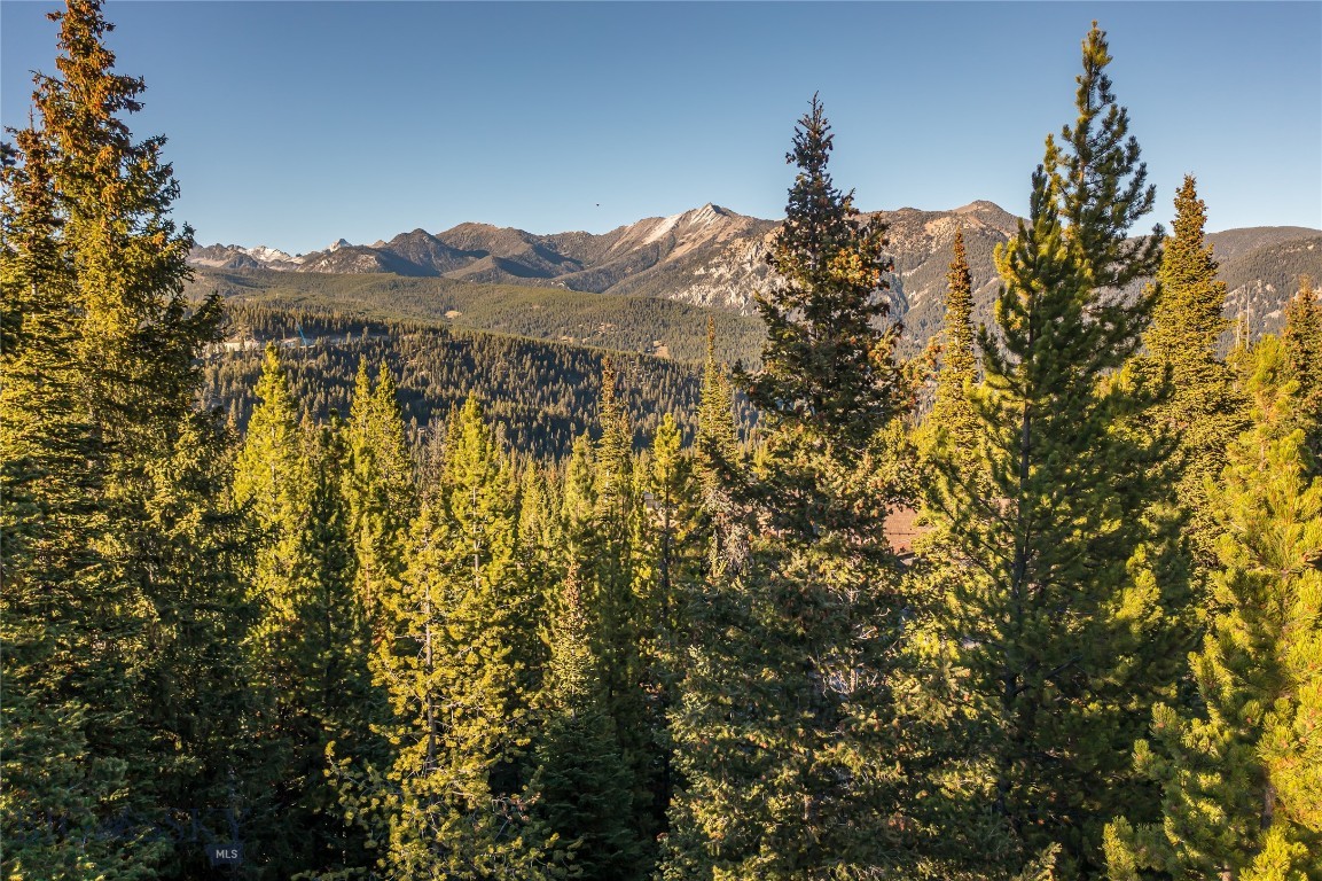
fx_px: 1028
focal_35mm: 28
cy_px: 440
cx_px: 661
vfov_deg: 46.4
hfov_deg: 65.5
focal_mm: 10.26
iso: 100
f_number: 2.8
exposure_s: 1/800
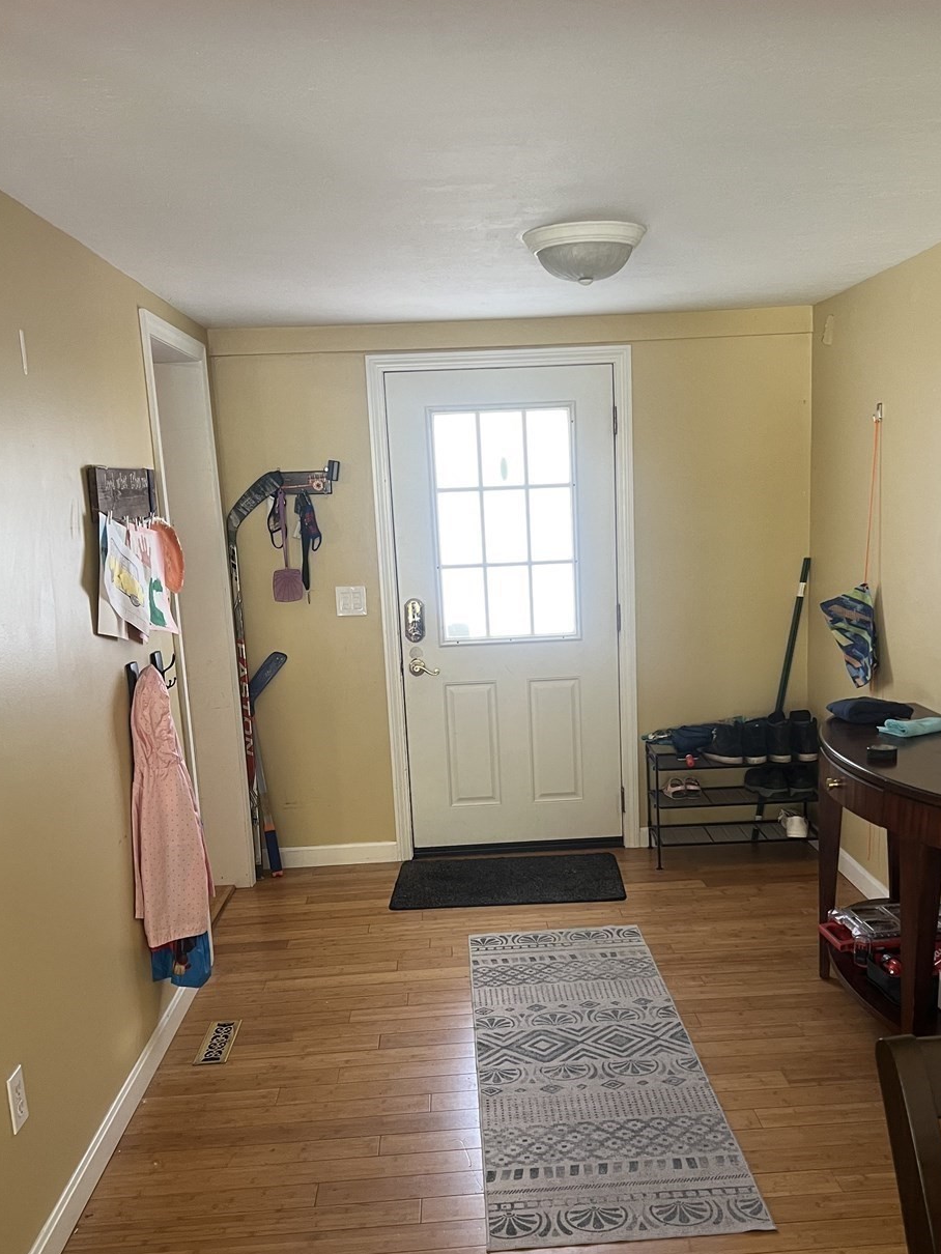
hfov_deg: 42.9
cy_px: 730
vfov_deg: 55.1
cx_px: 518
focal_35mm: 33
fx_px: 1196
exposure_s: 1/60
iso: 160
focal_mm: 5.7
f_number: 1.5
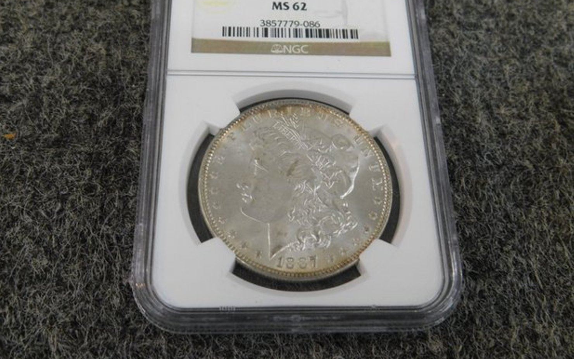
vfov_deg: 32.8
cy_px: 161
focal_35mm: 39
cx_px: 281
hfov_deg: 50.4
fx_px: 610
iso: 360
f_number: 3.5
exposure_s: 1/30
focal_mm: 6.3
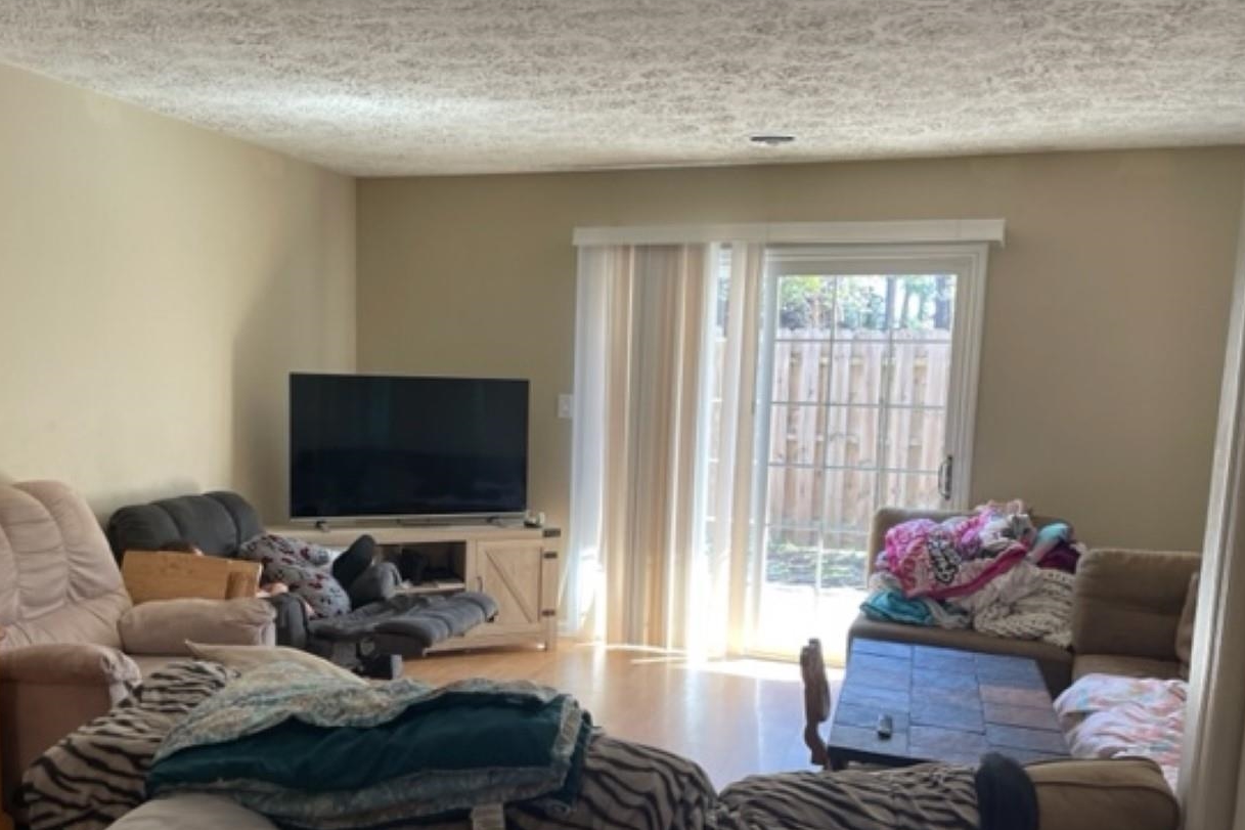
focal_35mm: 32
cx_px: 536
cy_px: 494
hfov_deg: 58.5
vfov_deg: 40.9
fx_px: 1106
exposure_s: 1/120
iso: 80
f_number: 1.6
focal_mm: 4.2
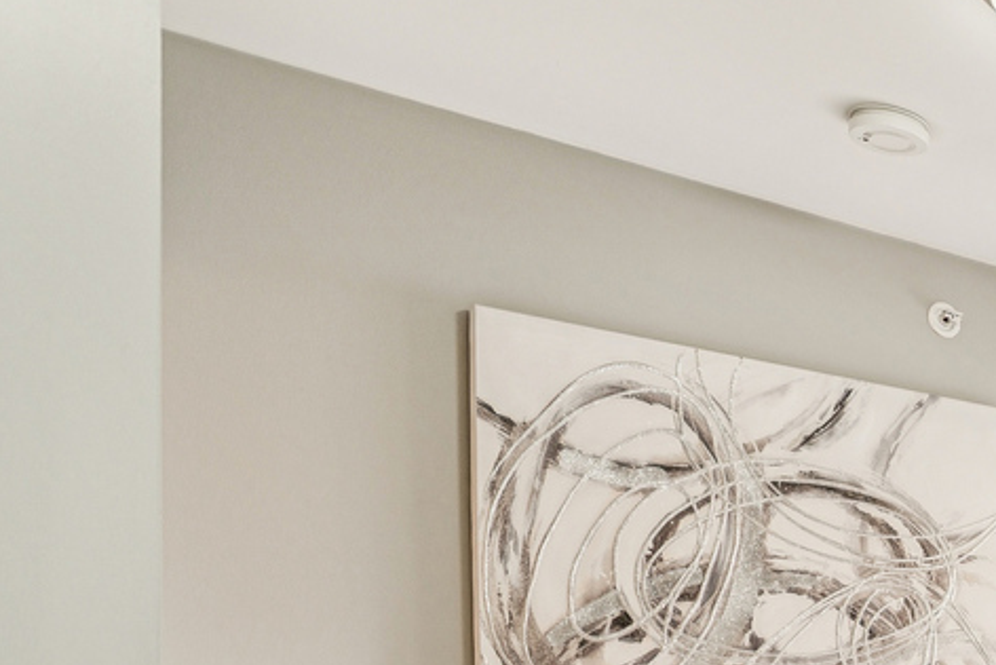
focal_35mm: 48
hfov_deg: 27.0
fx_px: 1328
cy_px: 958
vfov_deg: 23.3
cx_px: 1537
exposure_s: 1/30
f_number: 2.8
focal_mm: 14
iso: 400
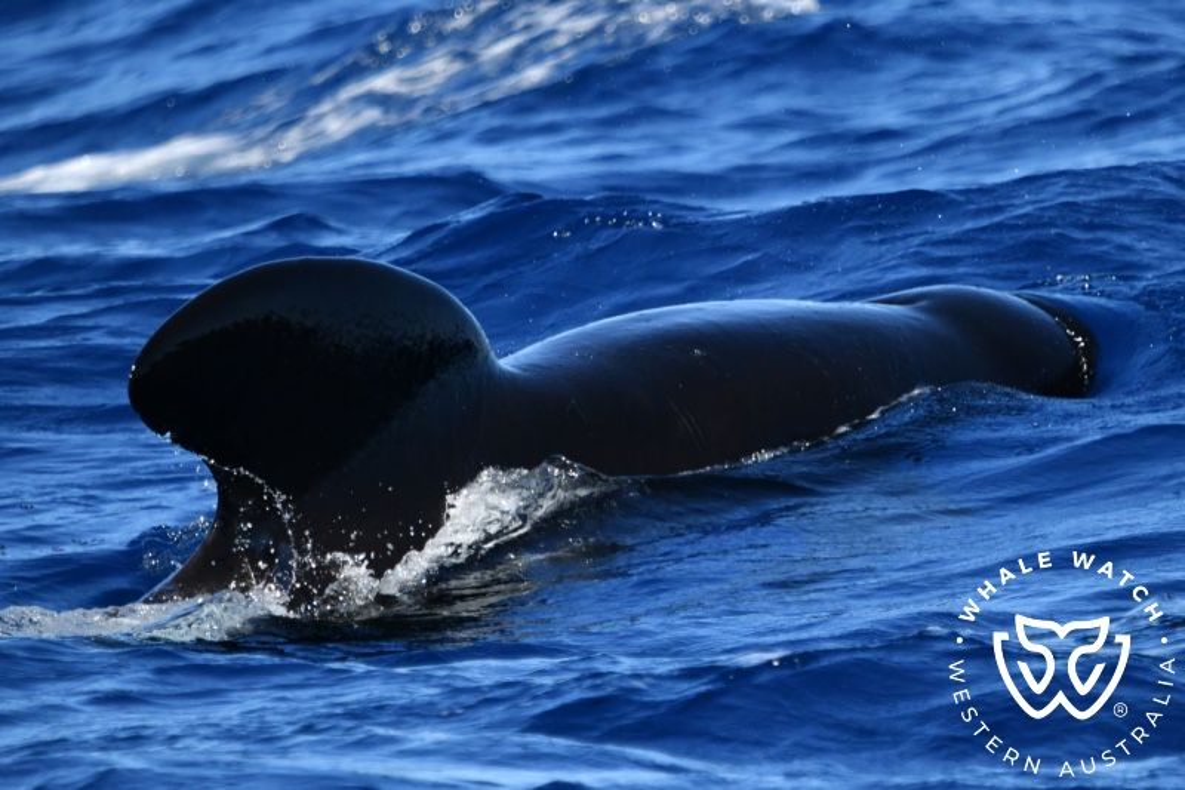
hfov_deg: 3.4
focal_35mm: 600
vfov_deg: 2.3
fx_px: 19745
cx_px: 592
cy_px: 395
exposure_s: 1/8000
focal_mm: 600
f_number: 6.3
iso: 1800
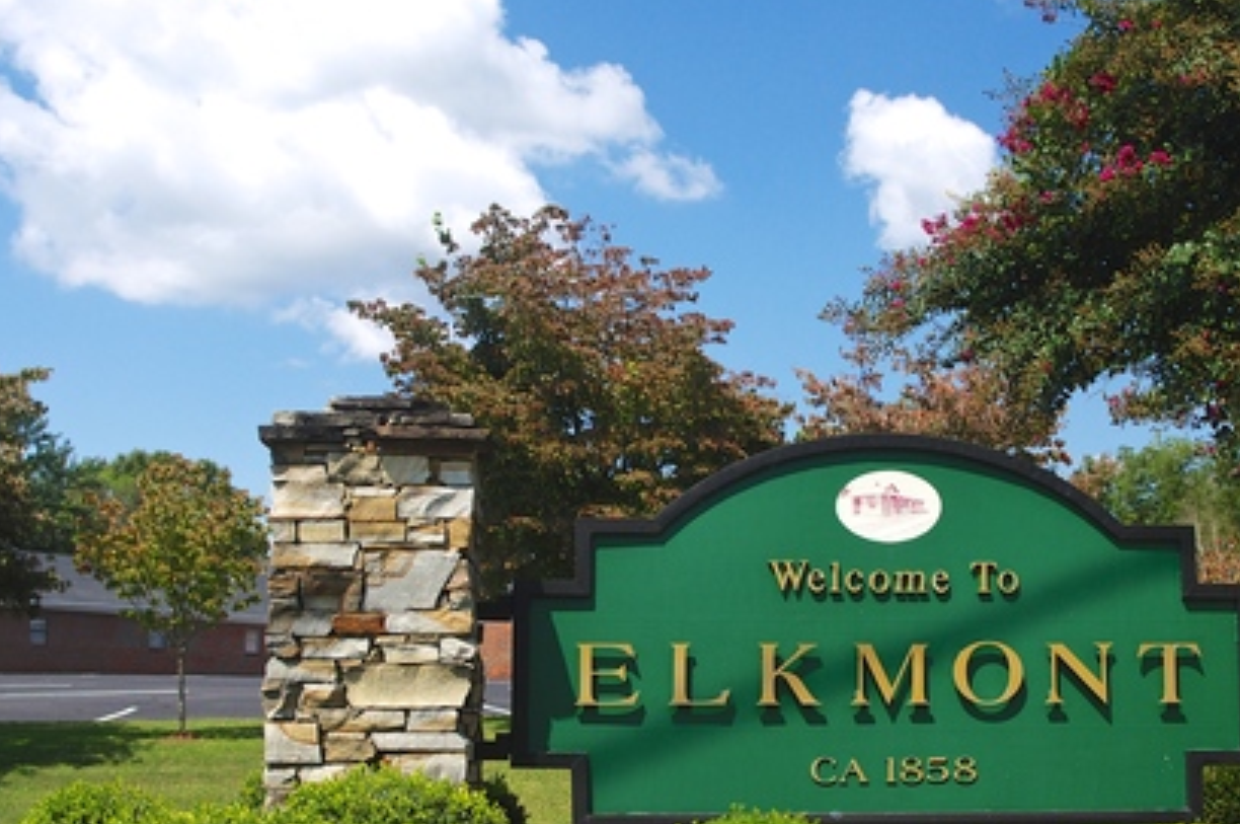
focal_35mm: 53
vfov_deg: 25.4
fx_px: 1823
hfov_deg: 37.5
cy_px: 518
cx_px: 699
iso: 200
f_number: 5.6
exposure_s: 1/500
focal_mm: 24.38
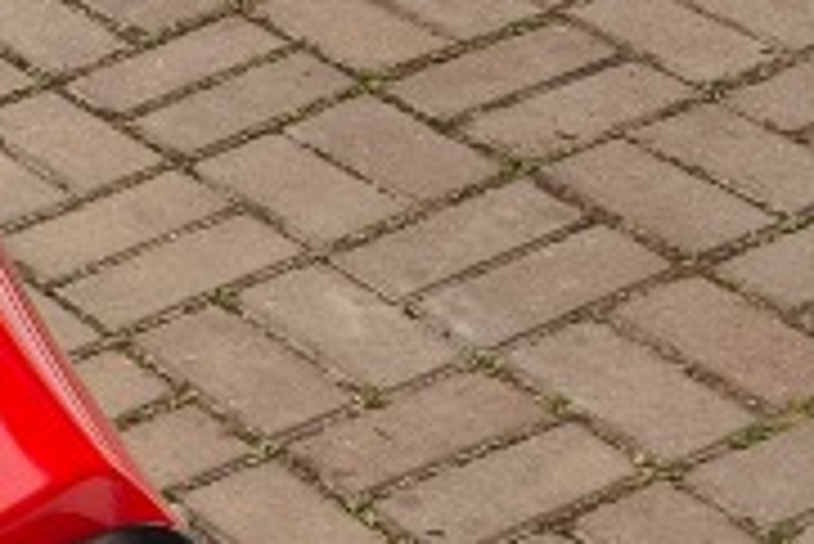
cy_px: 647
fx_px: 3326
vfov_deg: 9.2
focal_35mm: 147
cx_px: -578
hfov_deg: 12.9
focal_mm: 4.71
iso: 50
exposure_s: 1/532
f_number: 1.7
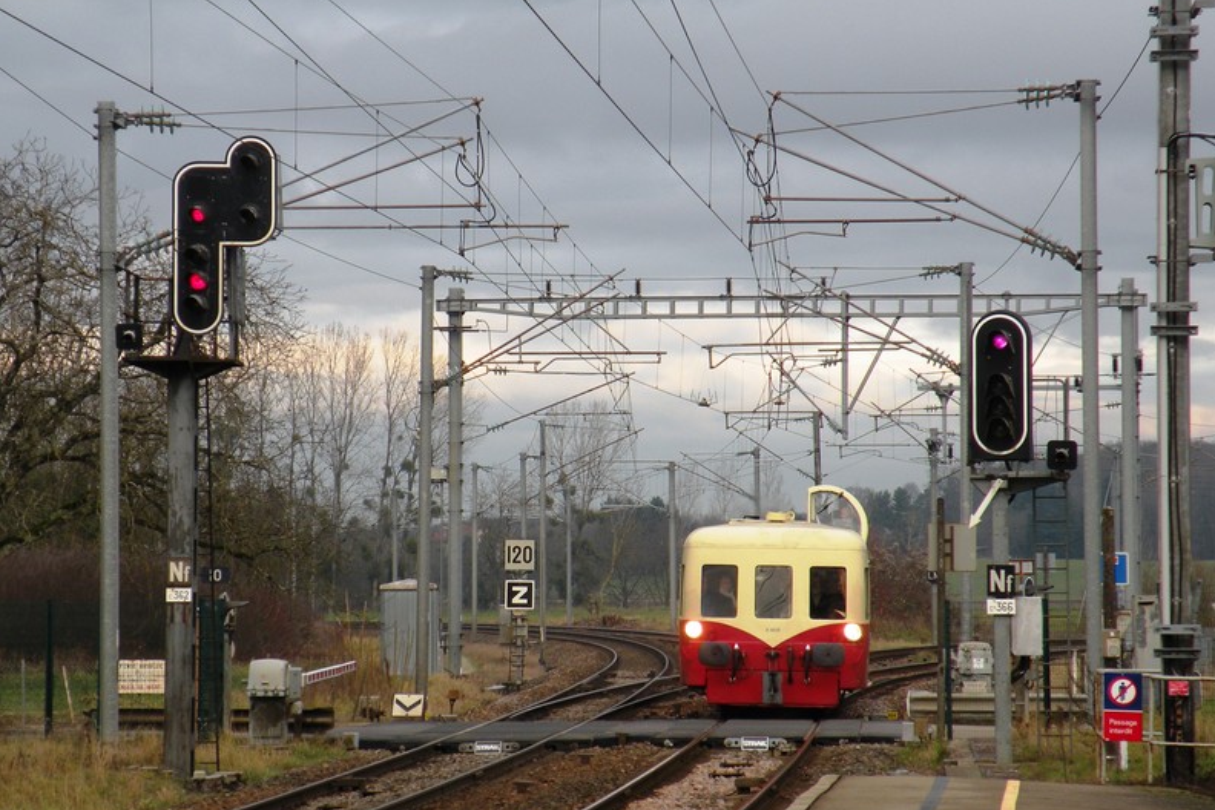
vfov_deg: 9.3
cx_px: 611
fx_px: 4995
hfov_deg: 13.9
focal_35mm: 148
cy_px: 403
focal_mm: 25
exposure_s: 1/119
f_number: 4.5
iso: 64
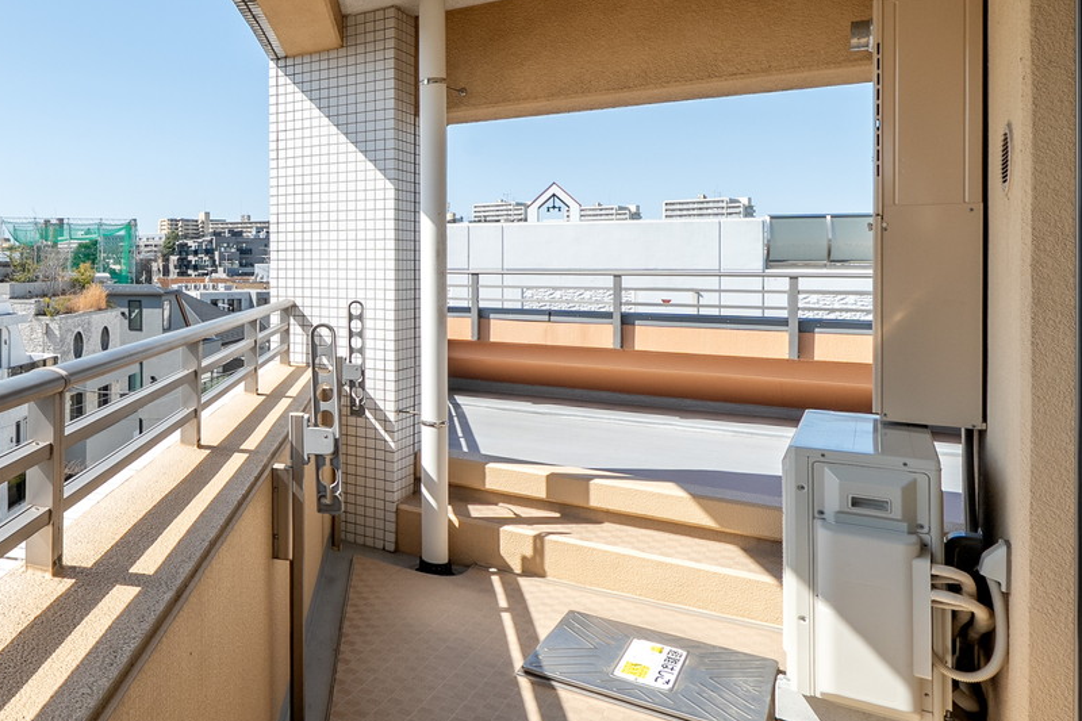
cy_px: 276
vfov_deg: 47.5
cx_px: 96
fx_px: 811
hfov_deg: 57.3
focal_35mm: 27
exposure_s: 1/160
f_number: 10
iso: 100
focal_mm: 12
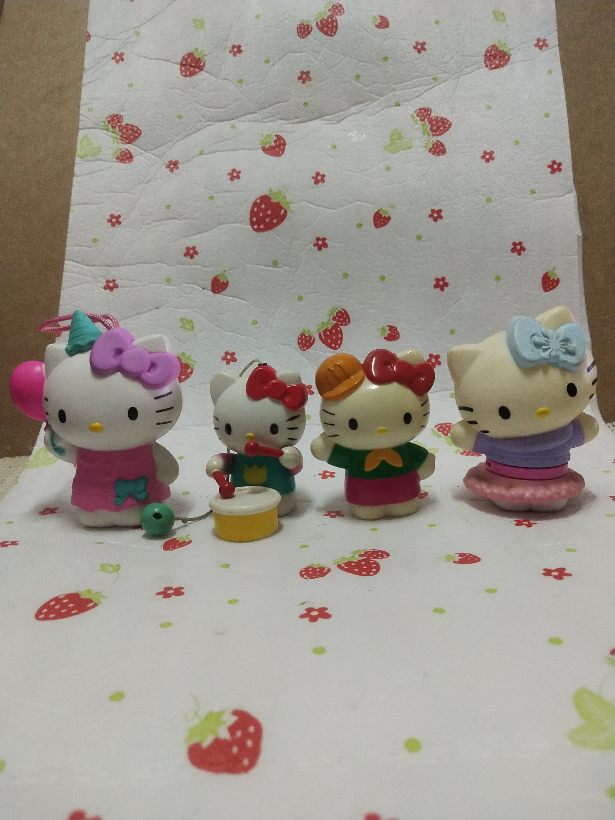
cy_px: 410
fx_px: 711
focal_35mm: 30
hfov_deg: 46.8
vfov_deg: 60.0
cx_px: 308
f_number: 1.8
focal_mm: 3.95
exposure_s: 1/33.3
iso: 363
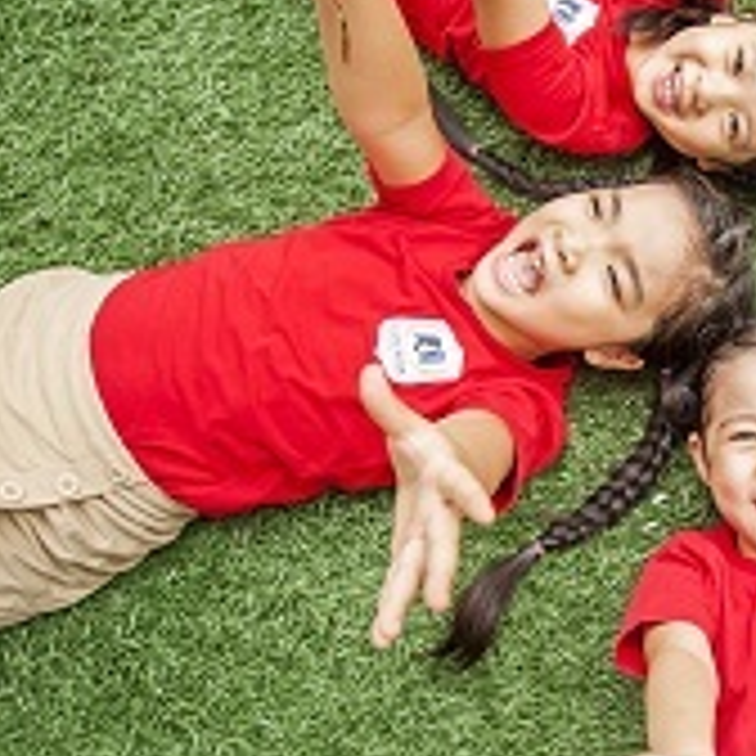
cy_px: 396
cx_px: 788
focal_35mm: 48
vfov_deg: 35.3
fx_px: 1186
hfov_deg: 32.1
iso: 320
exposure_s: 1/400
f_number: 2.8
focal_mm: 19
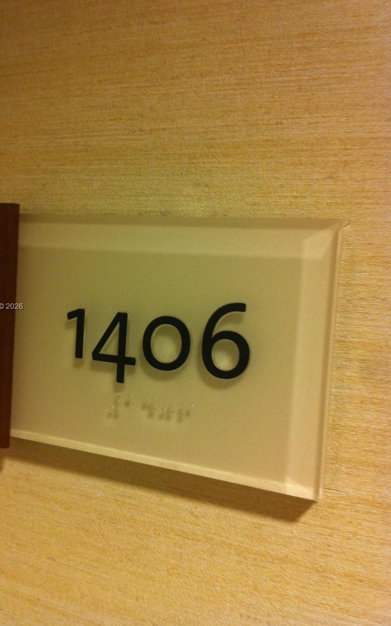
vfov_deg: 51.5
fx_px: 648
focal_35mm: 38
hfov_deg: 33.5
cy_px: 307
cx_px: 164
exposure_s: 1/24
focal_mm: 3.85
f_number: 2.8
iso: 80
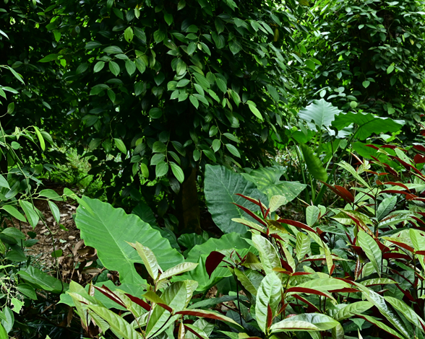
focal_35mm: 46
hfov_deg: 39.9
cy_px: 76
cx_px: 142
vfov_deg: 32.0
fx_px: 578
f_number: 8
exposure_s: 1/100
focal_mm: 24
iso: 400
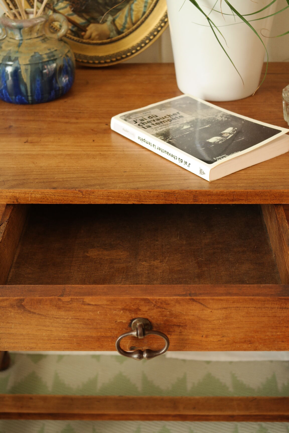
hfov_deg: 25.5
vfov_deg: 37.5
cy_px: 216
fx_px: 638
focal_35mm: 53
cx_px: 144
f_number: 6.3
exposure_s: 1/30
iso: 400
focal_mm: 35
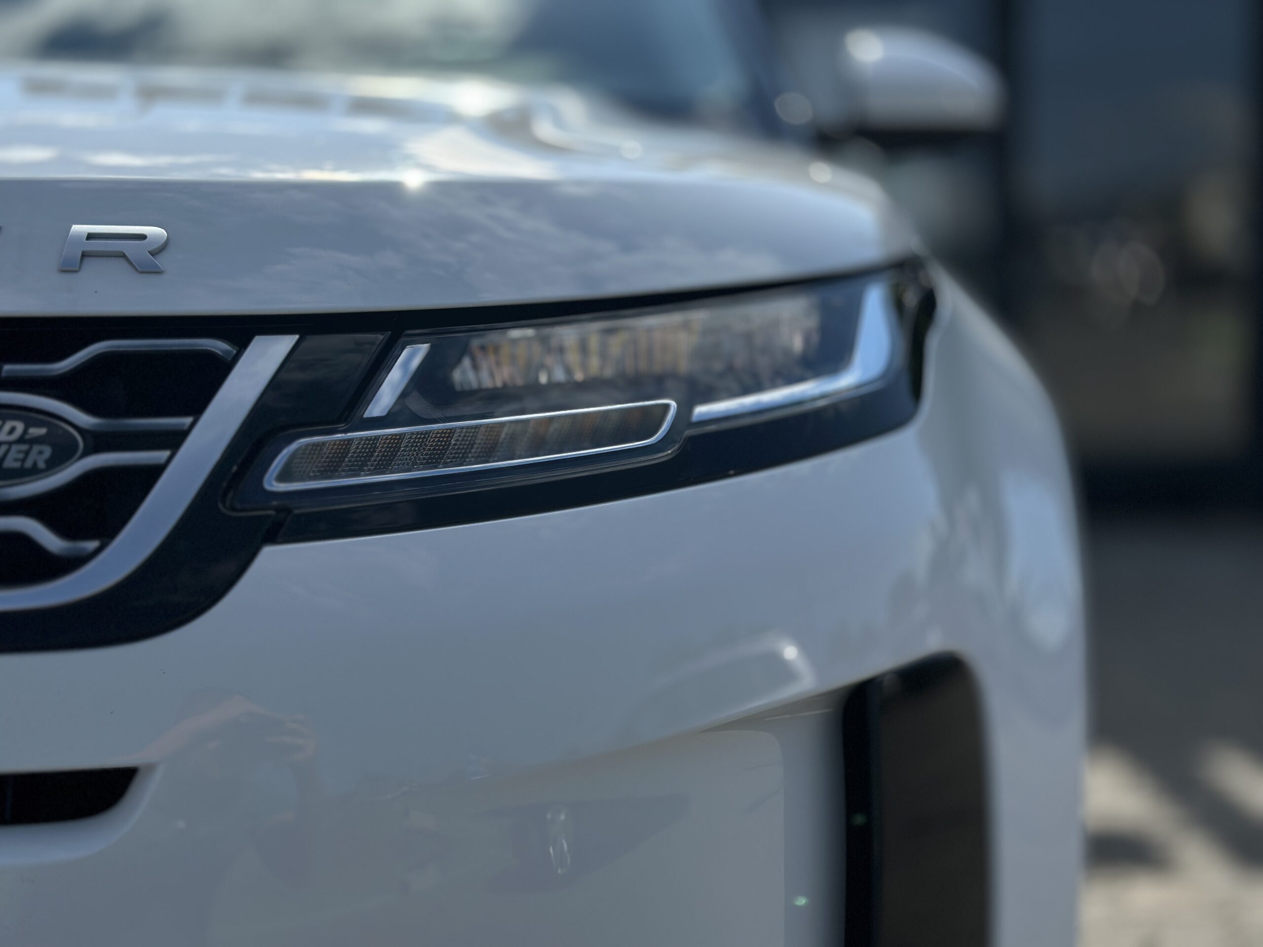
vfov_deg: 30.3
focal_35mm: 48
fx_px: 1751
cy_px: 474
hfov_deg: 39.7
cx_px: 632
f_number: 1.78
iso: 80
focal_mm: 6.86
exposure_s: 1/10870
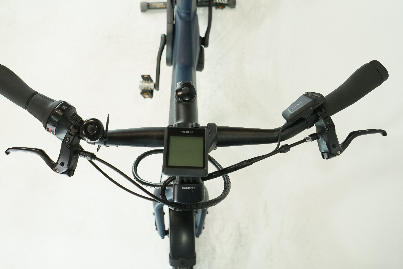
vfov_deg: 35.8
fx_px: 414
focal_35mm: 37
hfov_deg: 51.8
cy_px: 102
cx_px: 179
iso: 1600
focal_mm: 28
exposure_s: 1/200
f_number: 5.6
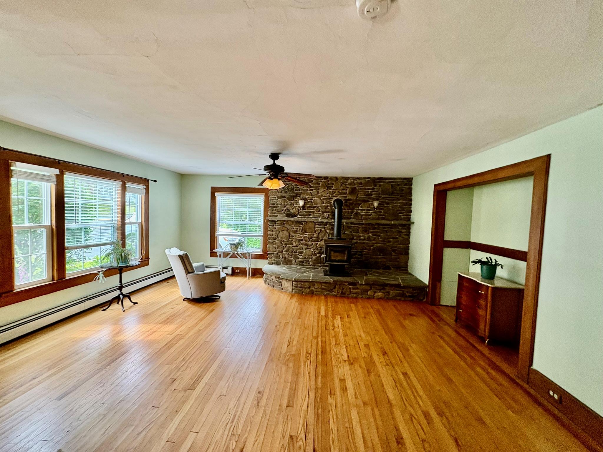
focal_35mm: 14
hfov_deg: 102.1
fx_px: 244
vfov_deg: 85.7
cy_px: 226
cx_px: 302
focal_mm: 2.22
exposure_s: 1/60
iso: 160
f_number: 2.2
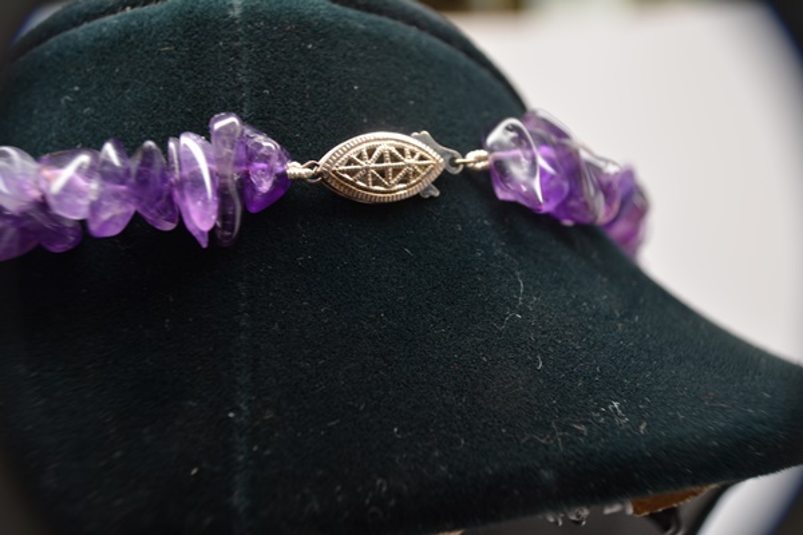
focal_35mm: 30
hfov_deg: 61.9
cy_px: 268
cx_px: 402
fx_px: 669
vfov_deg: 43.6
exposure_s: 1/15
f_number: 5.6
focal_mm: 20
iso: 200
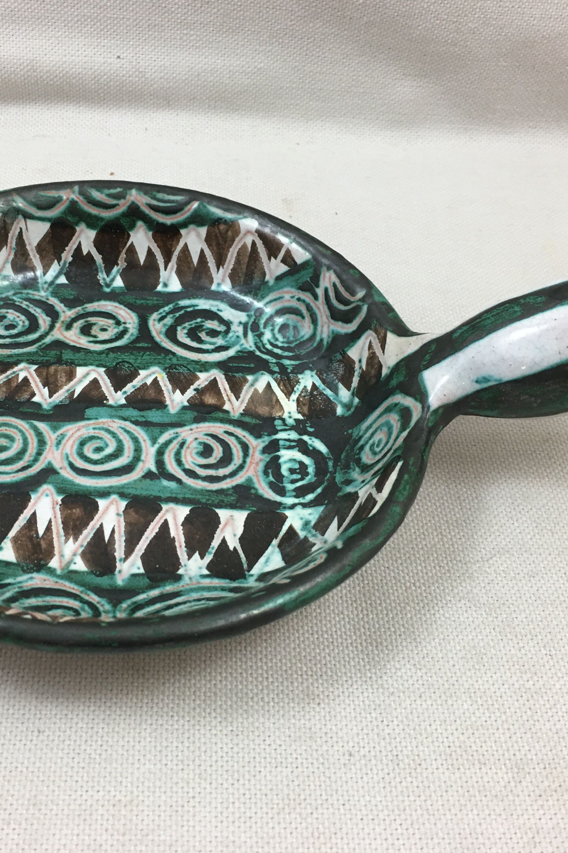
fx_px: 970
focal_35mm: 41
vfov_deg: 47.4
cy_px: 430
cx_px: 235
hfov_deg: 32.6
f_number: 2.2
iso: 50
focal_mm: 4.15
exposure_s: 1/33
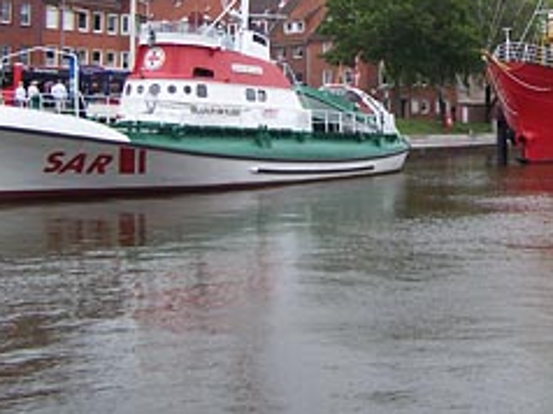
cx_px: 405
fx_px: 1085
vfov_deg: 21.3
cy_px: 83
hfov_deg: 28.2
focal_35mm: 68
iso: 64
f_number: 2.8
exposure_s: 1/320
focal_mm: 6.3
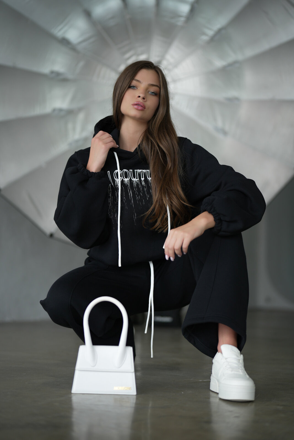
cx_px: 147
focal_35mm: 50
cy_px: 220
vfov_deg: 39.6
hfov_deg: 27.0
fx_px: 612
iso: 125
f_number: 1.4
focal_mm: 50
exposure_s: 1/320
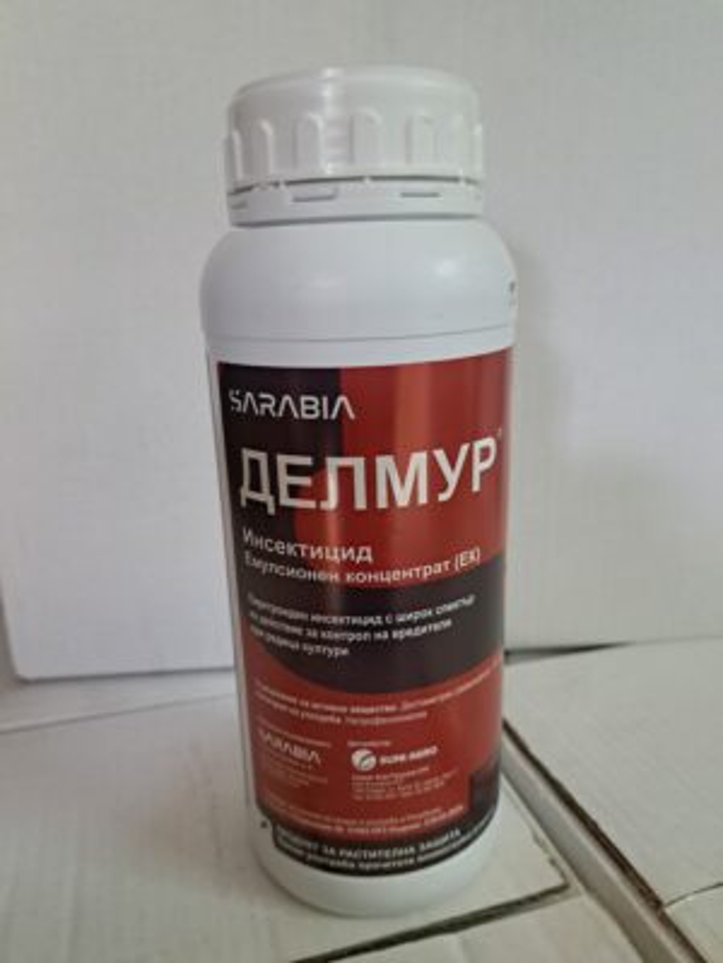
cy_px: 482
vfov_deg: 71.6
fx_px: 668
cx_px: 362
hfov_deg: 56.8
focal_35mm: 24
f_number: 1.8
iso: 400
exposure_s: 1/50
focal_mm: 5.23
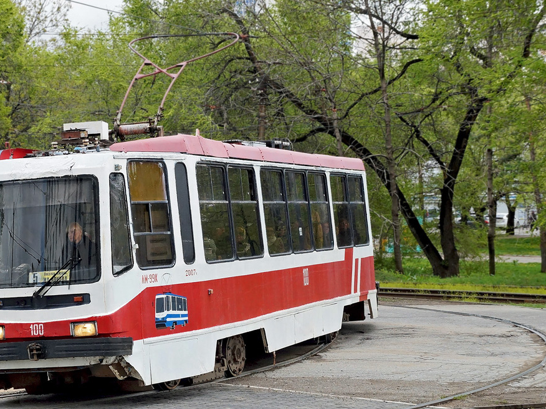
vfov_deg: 17.8
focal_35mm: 83
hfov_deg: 23.4
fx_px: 1309
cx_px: 171
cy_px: 186
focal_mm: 40
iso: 400
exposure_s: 1/800
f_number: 7.1
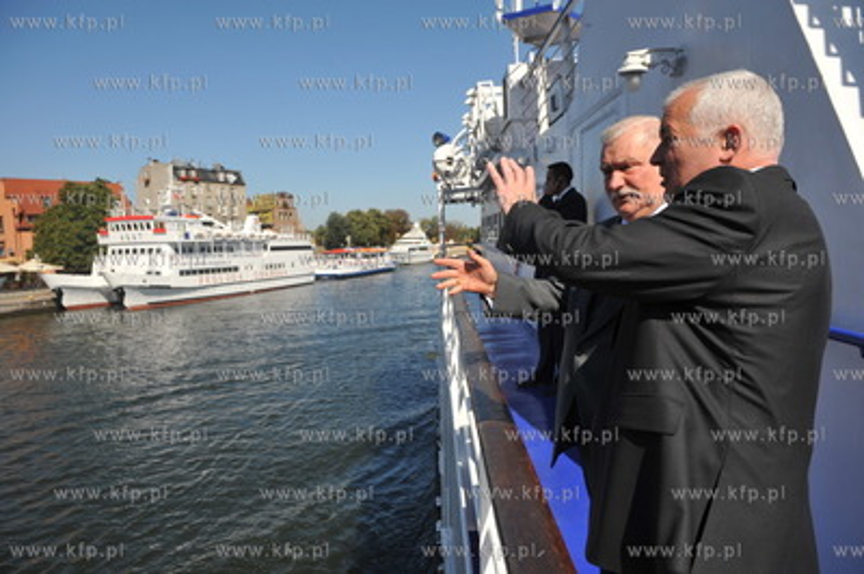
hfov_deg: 73.8
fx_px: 576
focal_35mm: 24
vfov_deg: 53.1
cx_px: 432
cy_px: 287
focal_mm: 24
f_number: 6.3
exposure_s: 1/2500
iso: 400
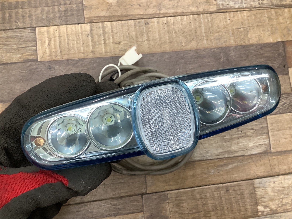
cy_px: 111
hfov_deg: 56.8
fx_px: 270
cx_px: 148
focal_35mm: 32
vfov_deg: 44.2
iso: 125
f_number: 2.4
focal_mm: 3.3
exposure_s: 1/60
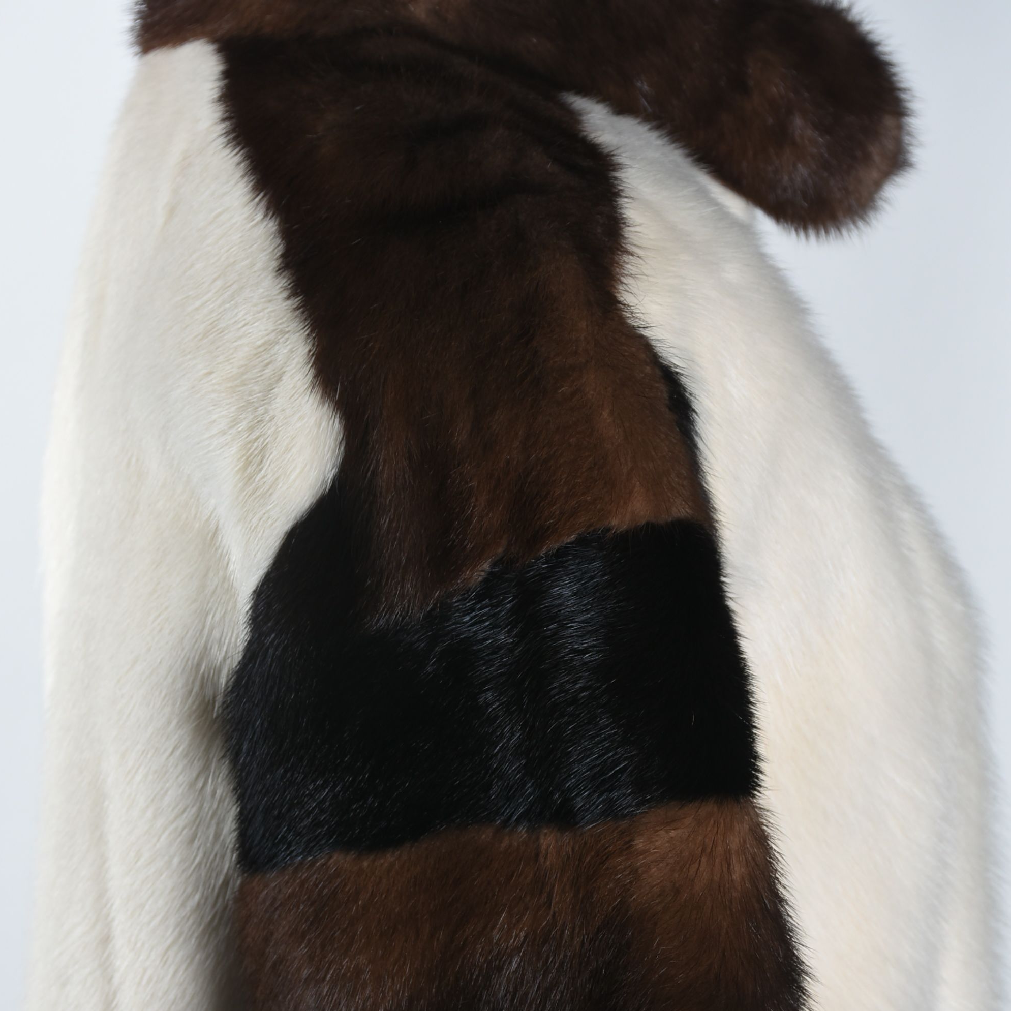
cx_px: 505
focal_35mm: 119
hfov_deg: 14.7
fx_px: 3932
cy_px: 687
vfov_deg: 14.6
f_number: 10
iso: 200
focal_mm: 62
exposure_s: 1/125
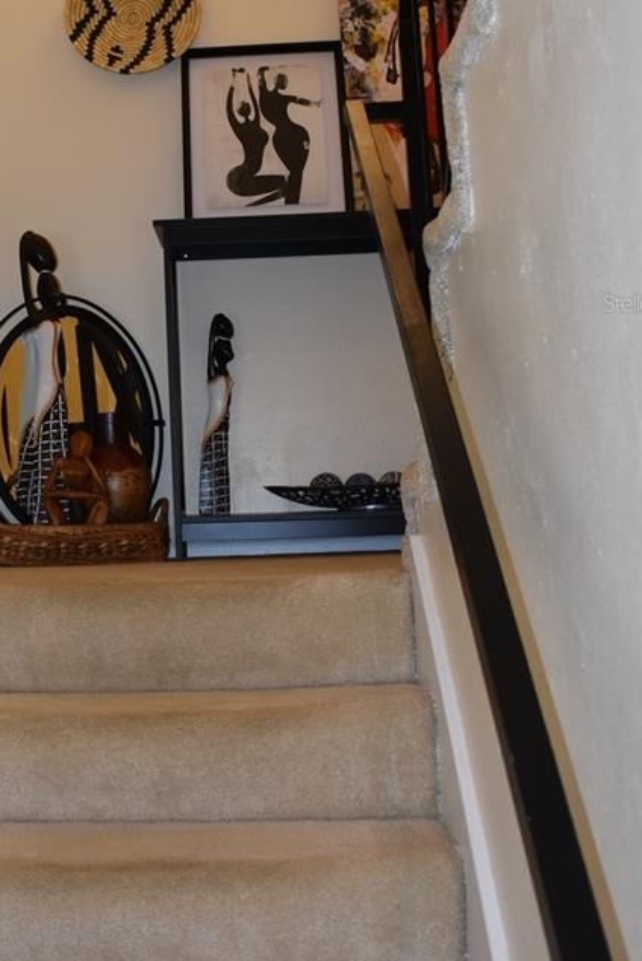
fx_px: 1363
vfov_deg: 38.3
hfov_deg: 25.9
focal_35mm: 51
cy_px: 303
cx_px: 98
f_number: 3.5
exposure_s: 1/125
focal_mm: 18
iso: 560
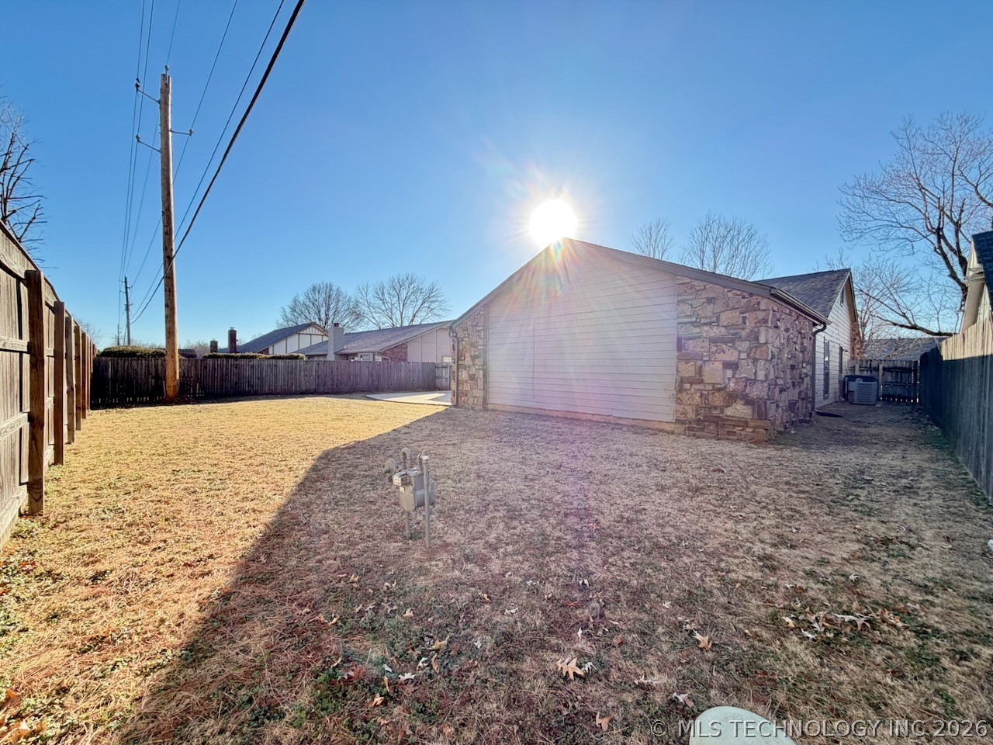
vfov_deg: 85.7
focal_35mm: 14
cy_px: 372
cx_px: 496
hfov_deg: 102.1
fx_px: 402
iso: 64
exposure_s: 1/502
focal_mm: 2.22
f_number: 2.2
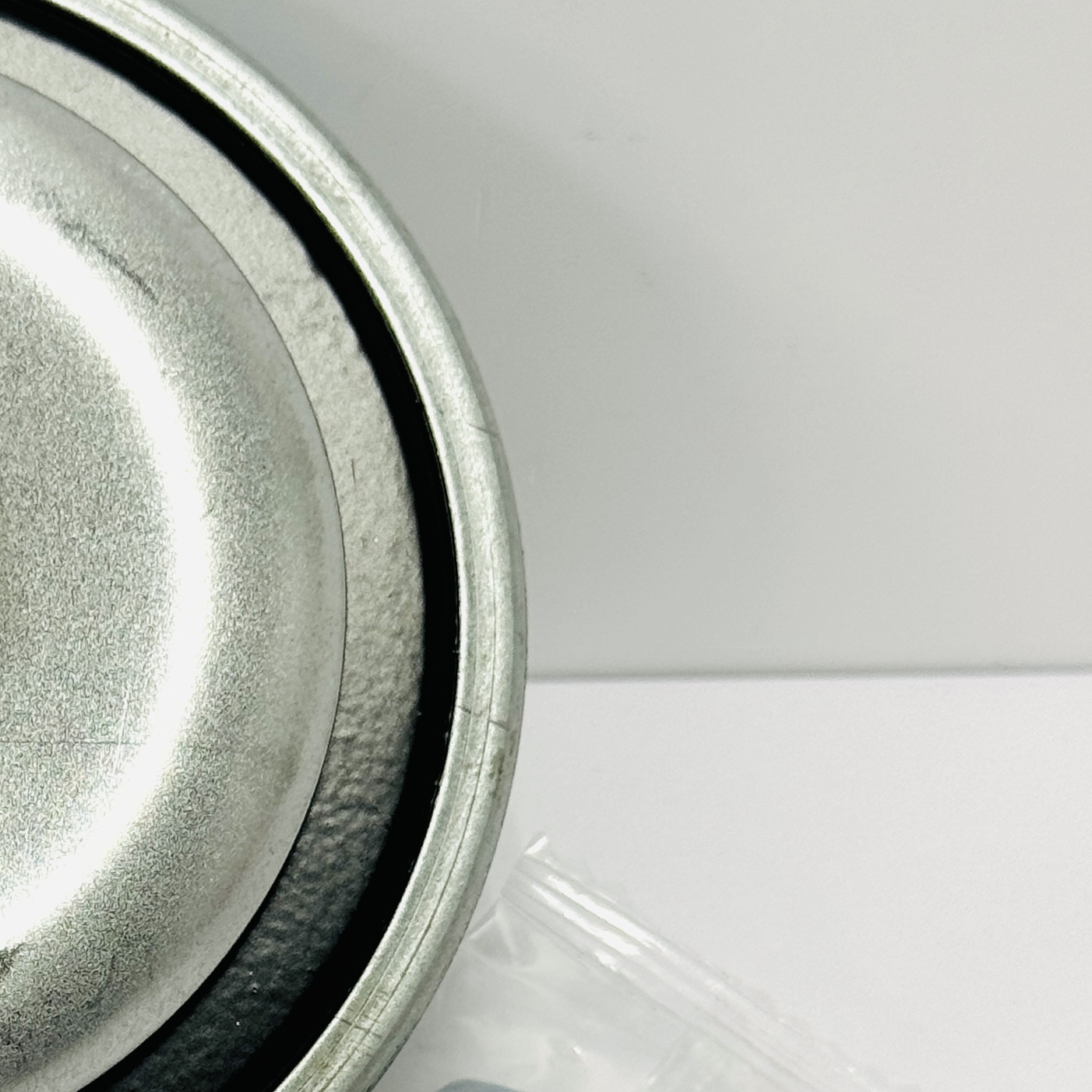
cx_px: 14
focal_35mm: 122
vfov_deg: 14.1
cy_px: 1043
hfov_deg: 14.1
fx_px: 4354
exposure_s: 1/100
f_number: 1.78
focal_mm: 6.76
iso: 50
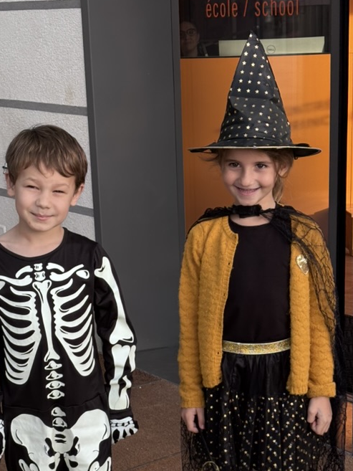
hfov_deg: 18.2
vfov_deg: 23.9
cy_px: 345
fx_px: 1101
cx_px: 167
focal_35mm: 81
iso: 32
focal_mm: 5.96
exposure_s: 1/383
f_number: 1.6
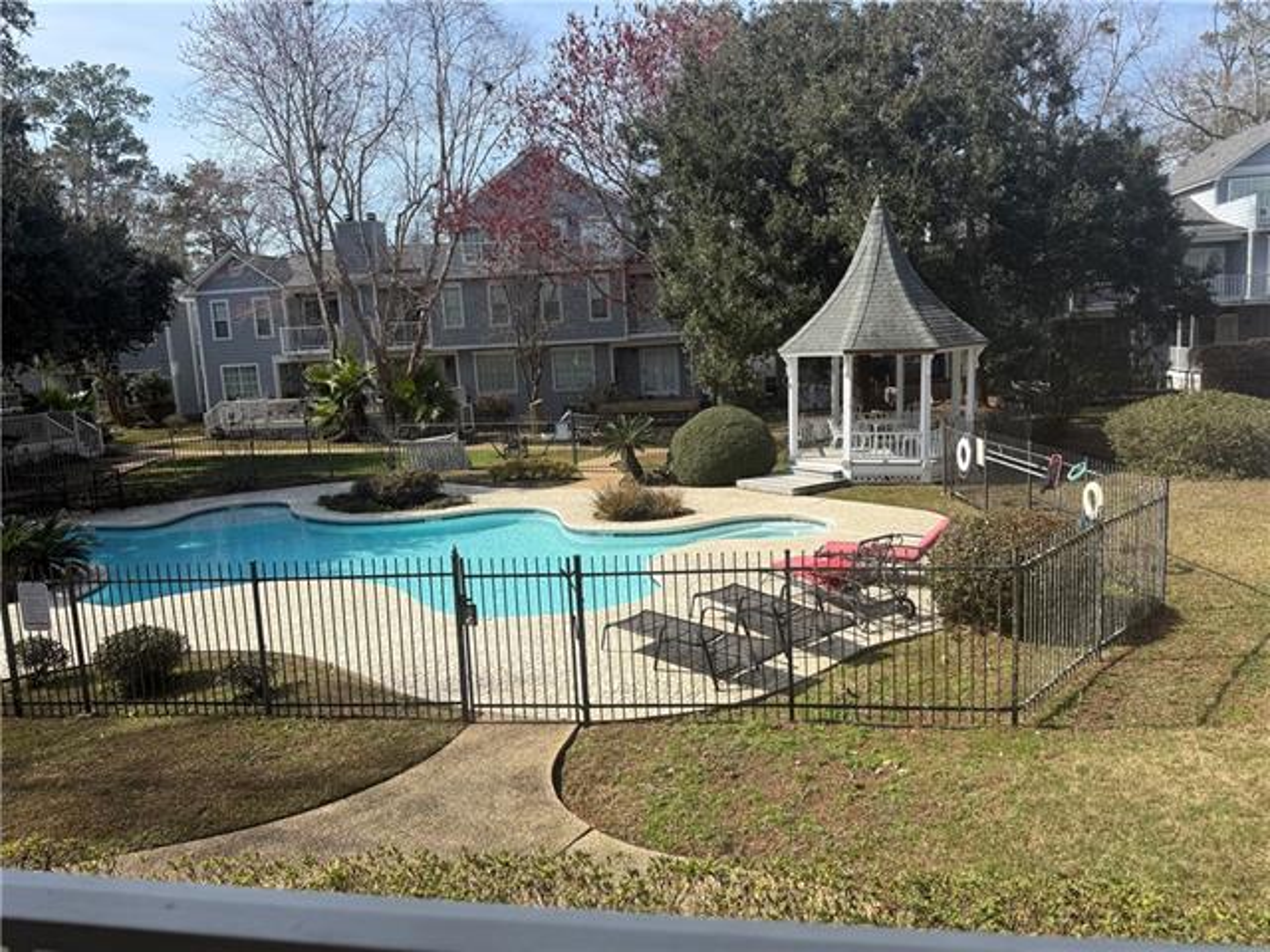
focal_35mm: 24
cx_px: 635
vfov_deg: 56.8
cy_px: 476
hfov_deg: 71.6
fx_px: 881
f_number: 1.78
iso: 80
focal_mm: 6.76
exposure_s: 1/3425
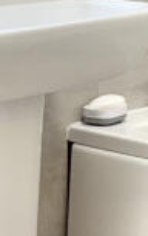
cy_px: -126
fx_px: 1094
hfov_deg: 7.0
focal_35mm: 170
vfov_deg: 11.7
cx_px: 419
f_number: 1.78
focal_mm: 6.76
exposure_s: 1/100
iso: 80
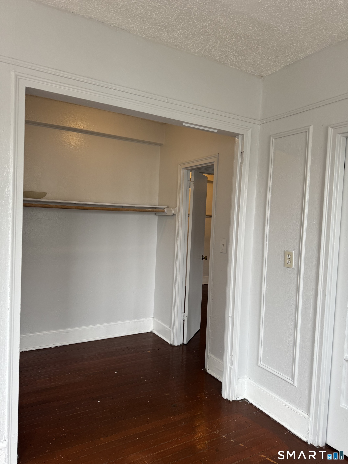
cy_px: 232
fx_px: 322
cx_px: 174
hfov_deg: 56.8
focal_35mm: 24
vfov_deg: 71.6
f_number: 1.78
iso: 125
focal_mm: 6.76
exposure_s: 1/121
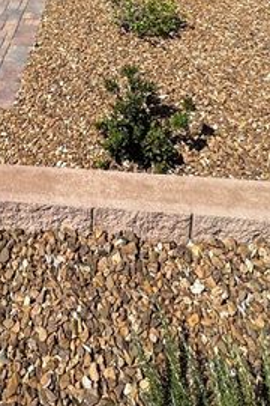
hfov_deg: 35.8
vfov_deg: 39.2
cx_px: 57
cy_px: -77
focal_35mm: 36
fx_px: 405
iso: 40
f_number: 2.2
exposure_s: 1/2342
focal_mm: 2.22
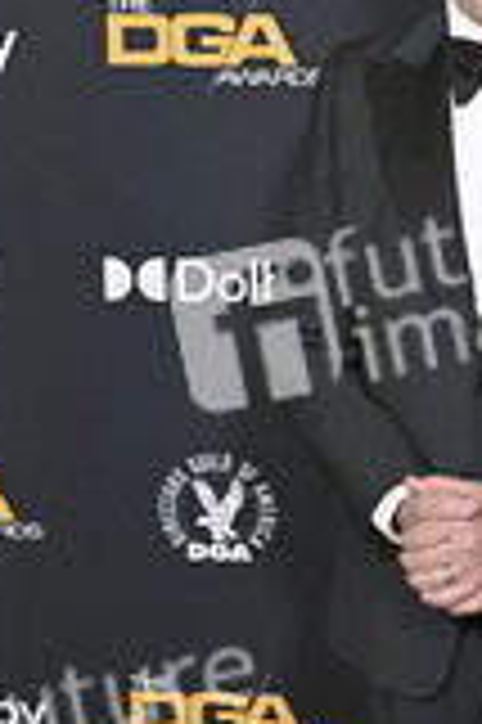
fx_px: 1852
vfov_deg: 22.0
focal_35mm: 92
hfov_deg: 14.5
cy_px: 531
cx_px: 532
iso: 2500
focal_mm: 37
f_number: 6.3
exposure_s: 1/320
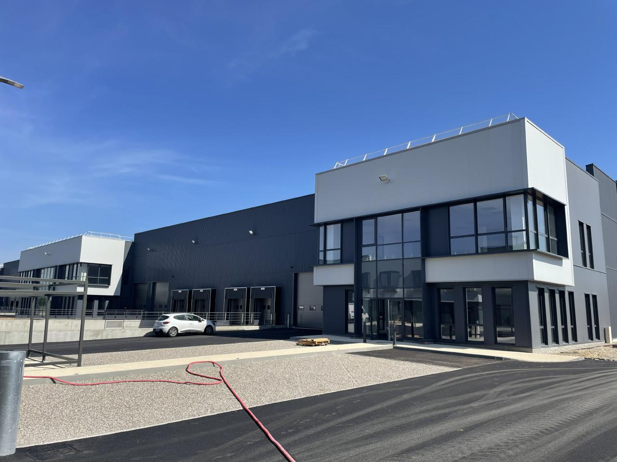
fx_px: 463
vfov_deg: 53.1
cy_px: 231
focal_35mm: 26
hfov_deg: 67.3
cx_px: 308
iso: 32
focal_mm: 4.2
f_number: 1.6
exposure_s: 1/3731
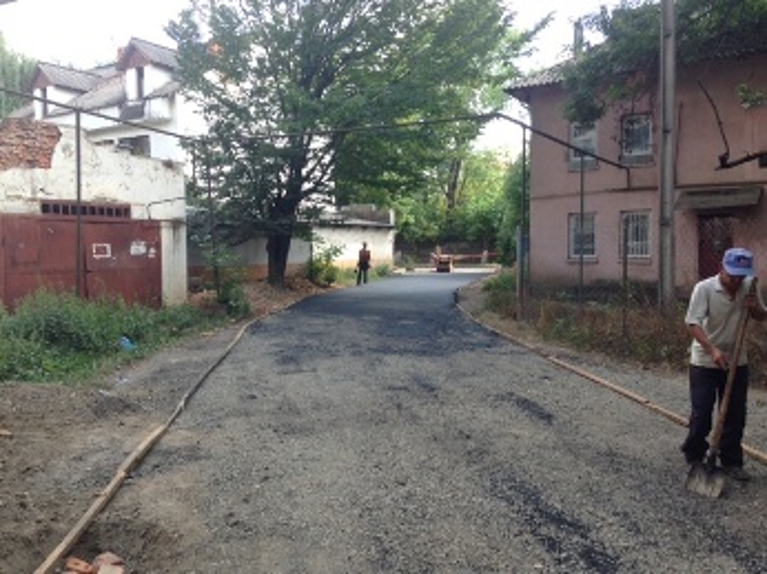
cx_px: 384
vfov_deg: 42.9
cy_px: 287
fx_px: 731
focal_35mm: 33
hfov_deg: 55.4
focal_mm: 4.13
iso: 50
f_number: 2.4
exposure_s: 1/250
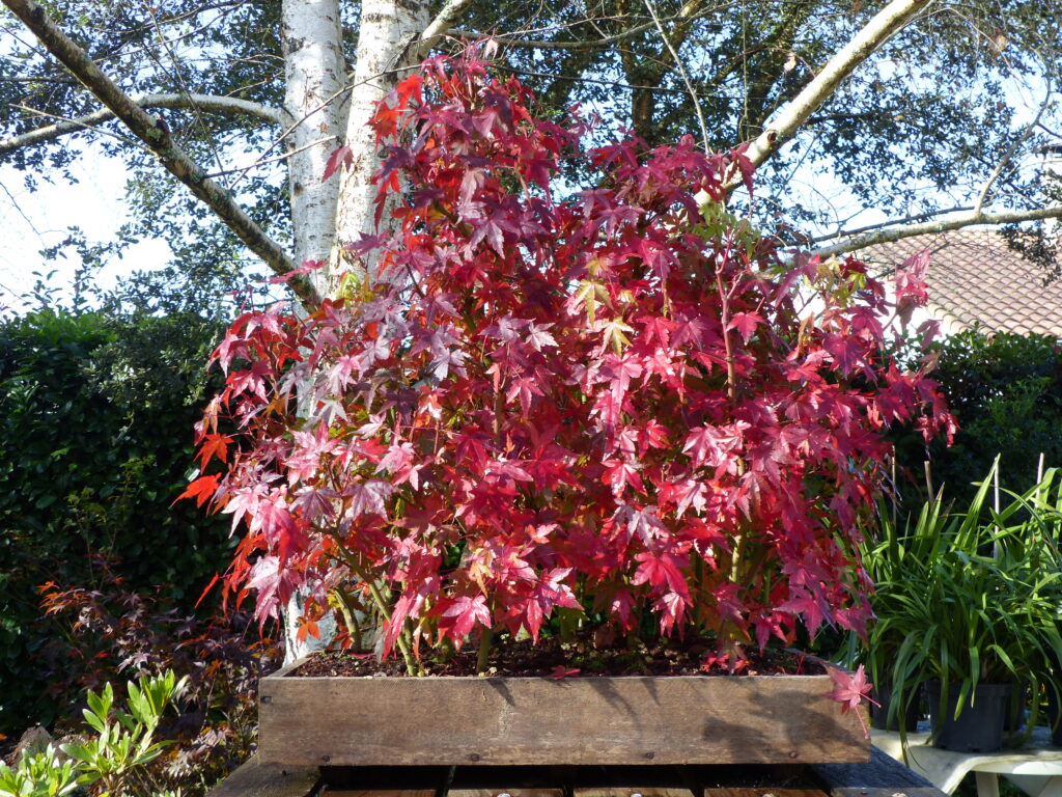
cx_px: 531
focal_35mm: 47
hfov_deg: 40.4
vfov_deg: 30.9
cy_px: 398
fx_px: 1442
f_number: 4
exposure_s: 1/160
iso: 100
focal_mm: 8.4
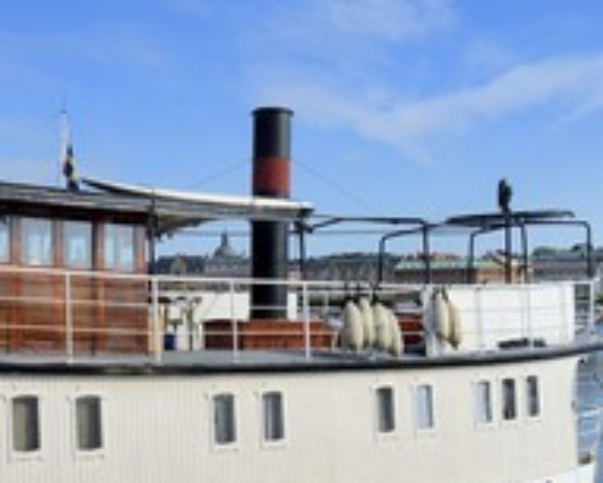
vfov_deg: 23.7
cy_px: 341
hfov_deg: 28.3
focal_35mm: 64
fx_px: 1143
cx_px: 47
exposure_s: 1/200
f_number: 14
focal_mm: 31
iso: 200
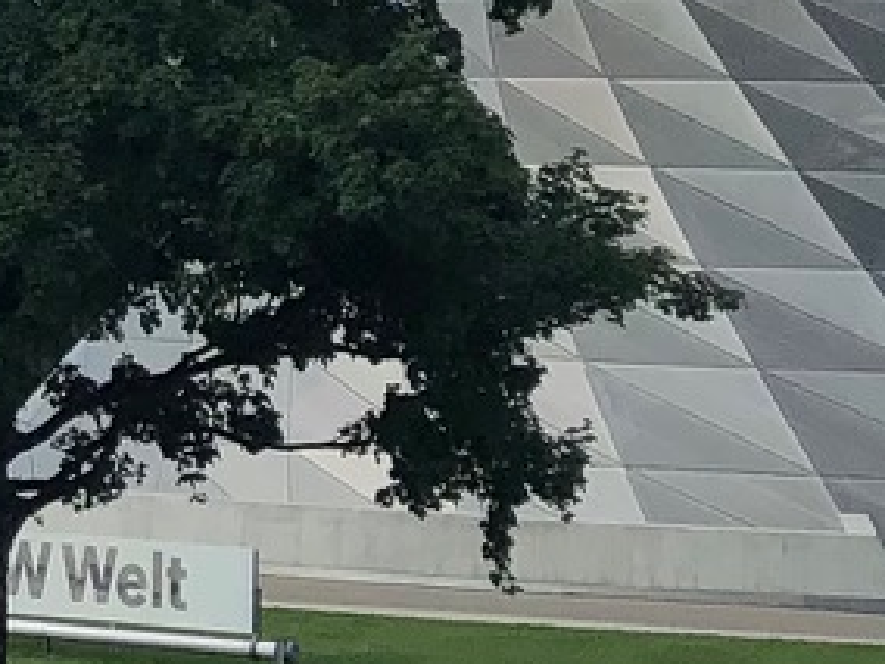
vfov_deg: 6.8
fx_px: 5088
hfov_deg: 9.9
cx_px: 56
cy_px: -1272
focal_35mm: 199
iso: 20
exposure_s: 1/3436
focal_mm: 3.99
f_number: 1.8
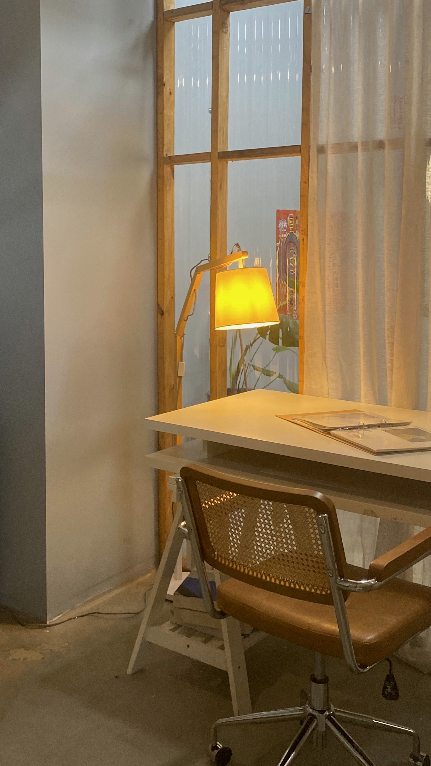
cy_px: 295
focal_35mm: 42
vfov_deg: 48.0
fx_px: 853
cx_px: 117
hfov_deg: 28.0
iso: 200
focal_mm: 4.25
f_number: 1.8
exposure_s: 1/50
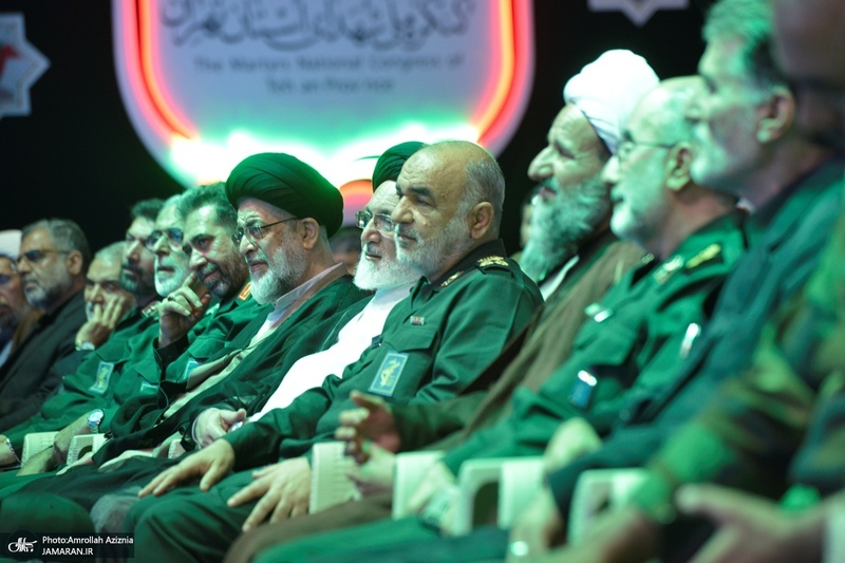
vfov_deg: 6.9
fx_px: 4693
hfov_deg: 10.3
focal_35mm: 200
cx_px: 422
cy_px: 282
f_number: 5
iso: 2000
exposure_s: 1/50
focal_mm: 200
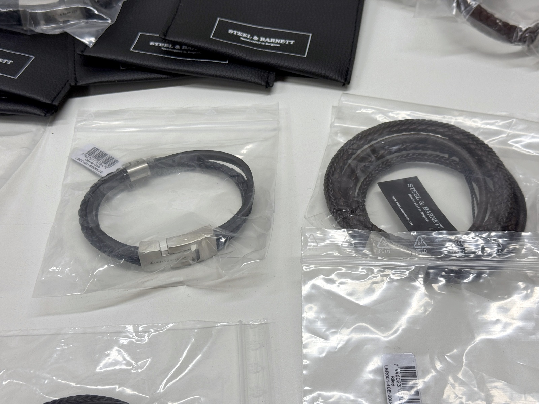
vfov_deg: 30.3
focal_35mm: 48
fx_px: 747
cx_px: 270
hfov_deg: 39.7
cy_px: 202
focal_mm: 6.76
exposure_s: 1/402
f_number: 1.78
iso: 80
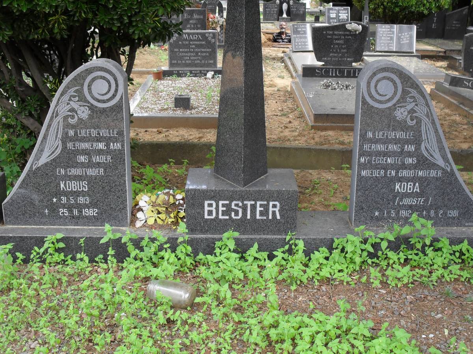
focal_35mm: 49
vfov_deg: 29.7
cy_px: 177
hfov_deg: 38.9
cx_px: 236
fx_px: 670
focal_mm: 8.7
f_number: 3.9
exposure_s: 1/60
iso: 100
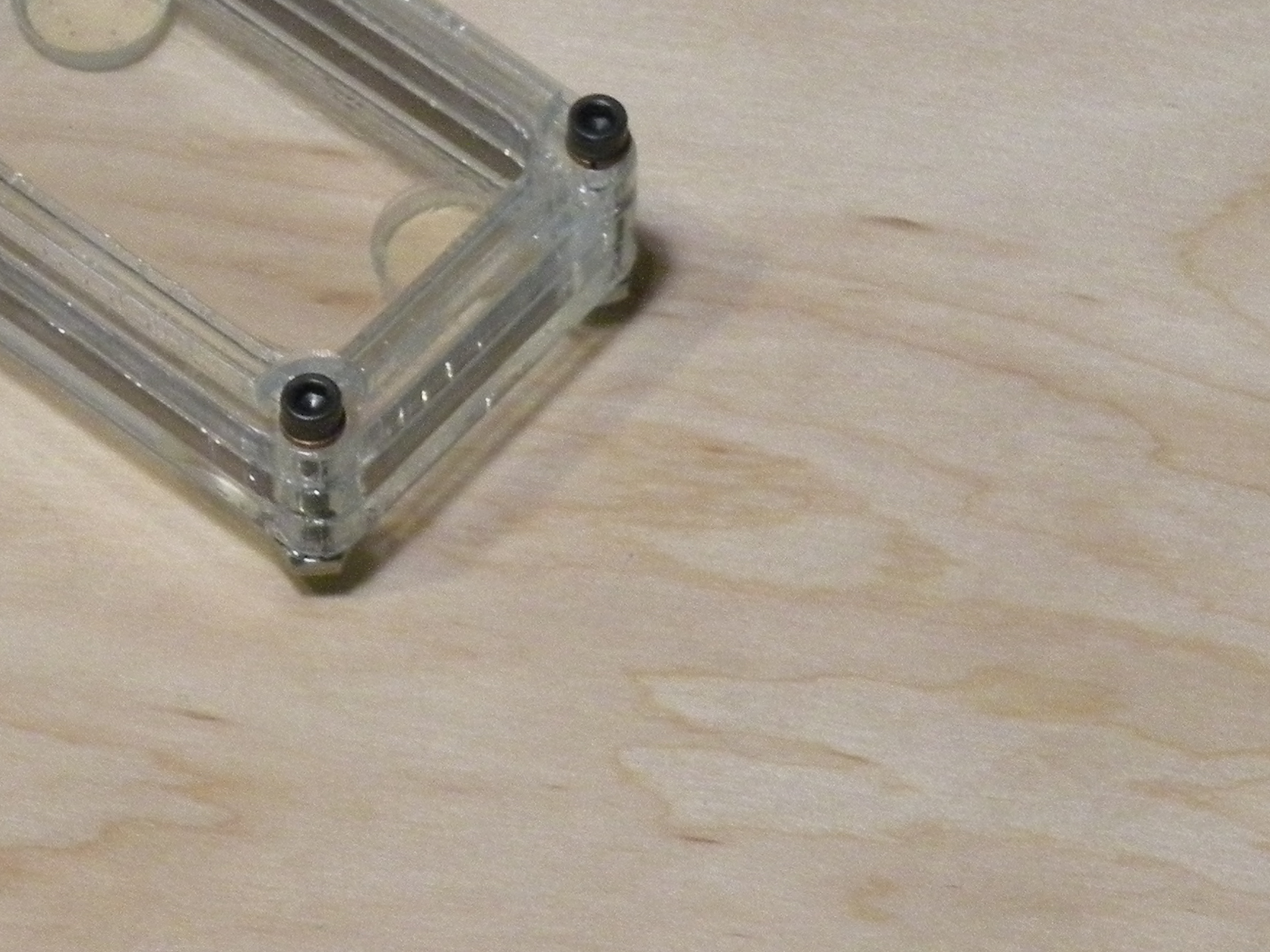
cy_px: 271
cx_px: 120
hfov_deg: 8.2
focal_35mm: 242
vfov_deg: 6.1
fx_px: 8879
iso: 400
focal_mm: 21.2
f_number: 5.3
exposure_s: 1/23.2
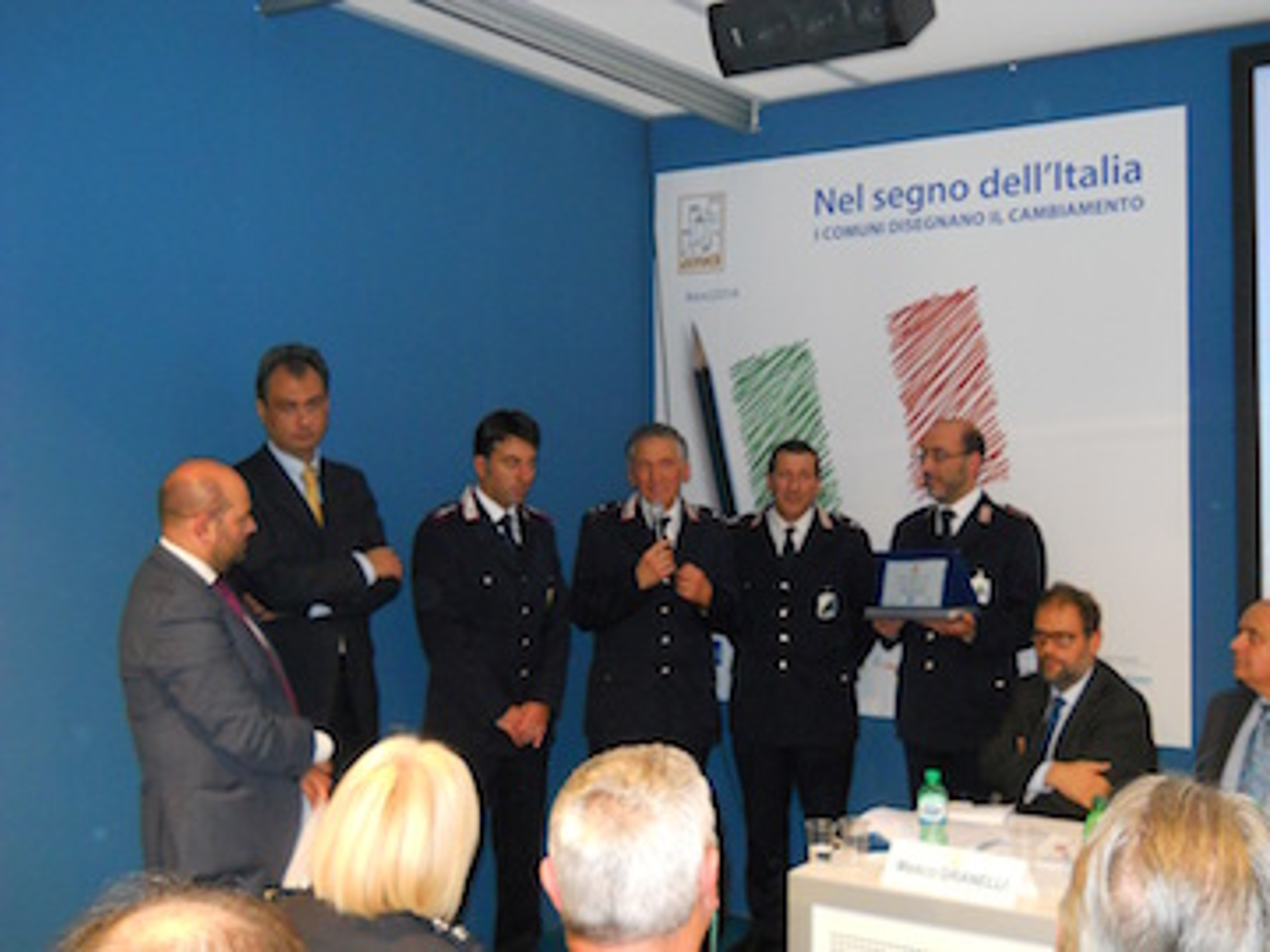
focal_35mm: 41
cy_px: 476
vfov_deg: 35.1
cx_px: 635
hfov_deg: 45.8
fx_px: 1504
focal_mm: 6.72
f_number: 3.1
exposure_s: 1/30
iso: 500
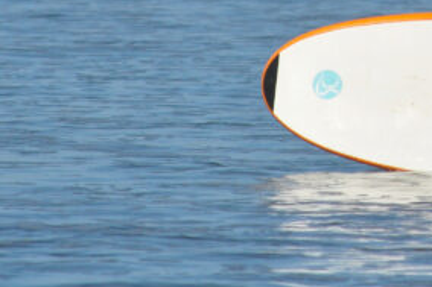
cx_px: 584
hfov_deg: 2.0
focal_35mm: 1028
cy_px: -144
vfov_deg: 1.3
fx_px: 12328
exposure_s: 1/2000
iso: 400
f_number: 7.1
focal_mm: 190
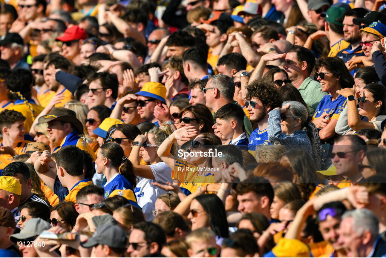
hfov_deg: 3.4
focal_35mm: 600
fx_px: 6437
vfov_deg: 2.3
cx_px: 193
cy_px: 129
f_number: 6.3
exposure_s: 1/2500
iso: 320
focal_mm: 600
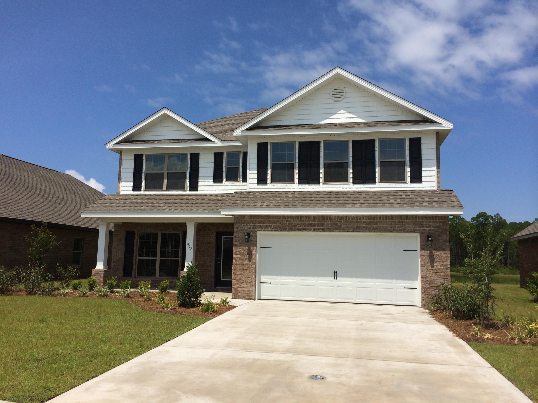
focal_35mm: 30
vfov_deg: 46.8
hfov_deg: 60.0
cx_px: 269
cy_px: 202
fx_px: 466
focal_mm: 4.12
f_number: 2.2
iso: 40
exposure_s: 1/4566
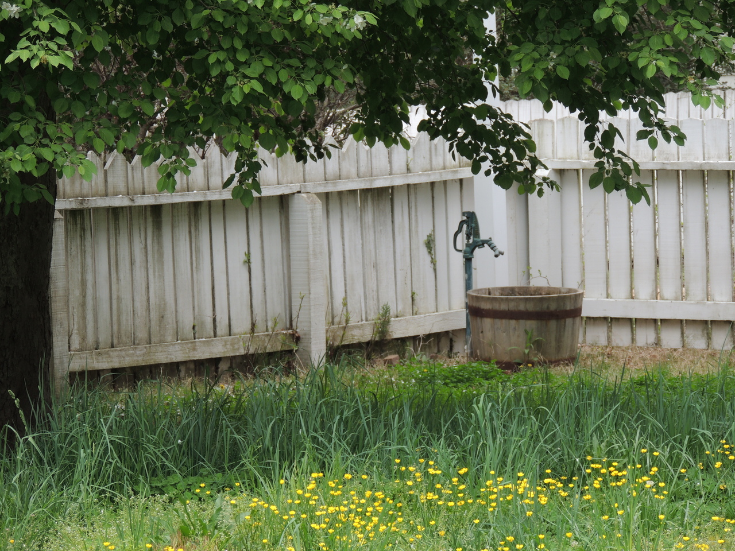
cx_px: 368
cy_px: 276
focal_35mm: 275
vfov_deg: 5.4
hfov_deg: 7.2
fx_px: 5839
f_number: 4.7
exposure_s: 1/200
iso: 100
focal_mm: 49
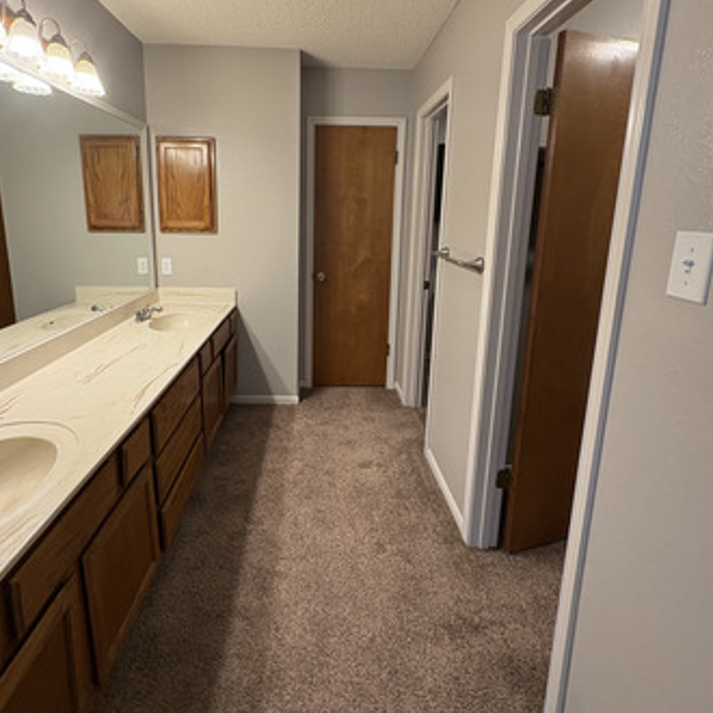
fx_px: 419
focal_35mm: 18
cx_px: 326
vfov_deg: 79.9
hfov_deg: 80.6
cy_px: 290
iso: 250
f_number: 2.2
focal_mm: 2.22
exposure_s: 1/60
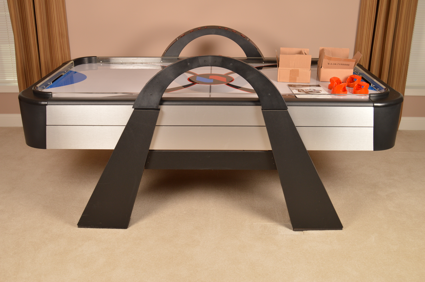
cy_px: 141
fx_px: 460
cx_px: 212
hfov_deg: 49.6
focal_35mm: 39
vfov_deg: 34.1
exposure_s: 1/160
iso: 200
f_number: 6.3
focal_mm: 26
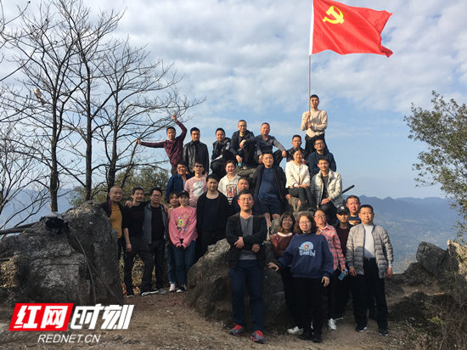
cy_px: 175
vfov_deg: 48.2
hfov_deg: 61.7
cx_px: 234
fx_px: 391
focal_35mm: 29
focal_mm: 4.15
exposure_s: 1/1026
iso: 25
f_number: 2.2
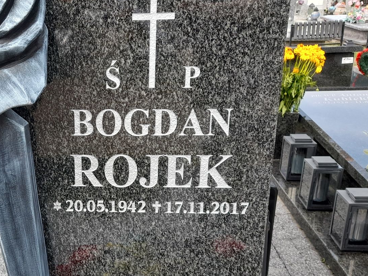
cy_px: 168
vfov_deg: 31.4
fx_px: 489
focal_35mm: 46
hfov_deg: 40.0
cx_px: 88
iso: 20
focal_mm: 4.6
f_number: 2
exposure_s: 1/181
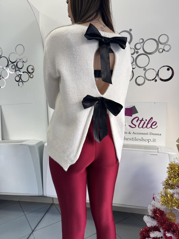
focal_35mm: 24
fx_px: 165
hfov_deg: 56.8
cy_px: 120
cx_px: 90
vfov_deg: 71.6
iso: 64
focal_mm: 6.76
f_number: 1.78
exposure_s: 1/121
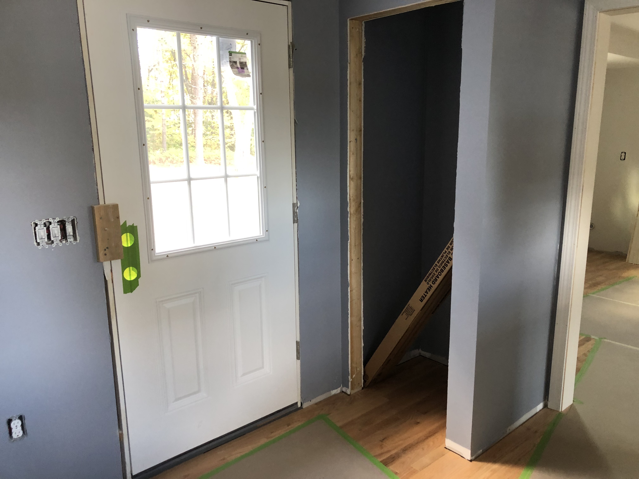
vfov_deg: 49.7
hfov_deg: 63.4
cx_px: 320
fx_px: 517
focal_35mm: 28
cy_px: 240
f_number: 1.8
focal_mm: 3.99
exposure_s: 1/17
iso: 40
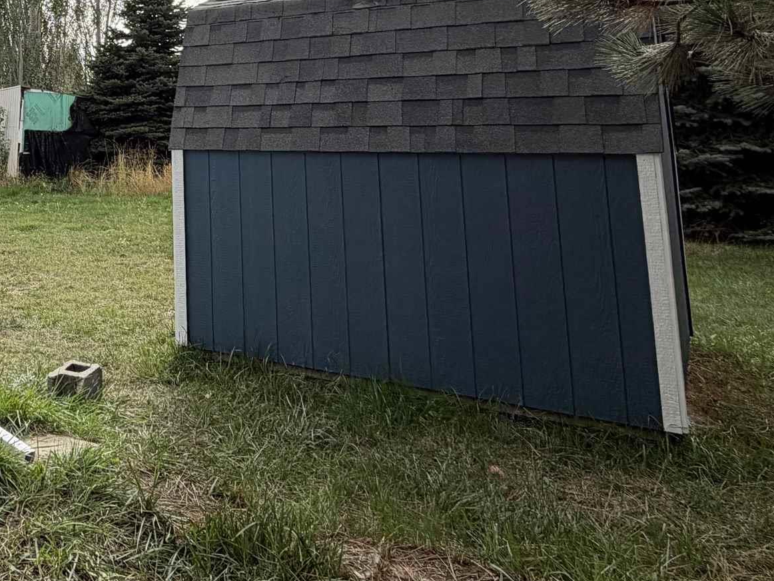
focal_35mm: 37
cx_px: 30
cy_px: 32
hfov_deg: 44.0
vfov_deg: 35.8
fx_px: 827
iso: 32
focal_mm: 2.22
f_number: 2.2
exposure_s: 1/770
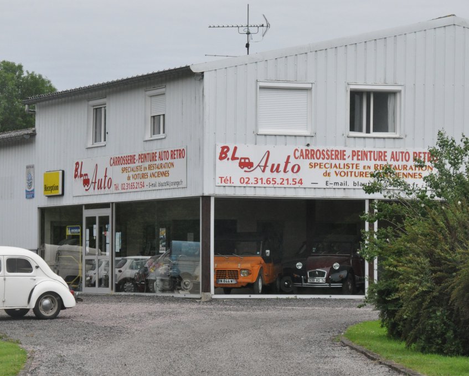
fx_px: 2360
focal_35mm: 170
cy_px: 188
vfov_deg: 9.1
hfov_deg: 11.3
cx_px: 199
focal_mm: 100
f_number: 10
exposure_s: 1/400
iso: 1600
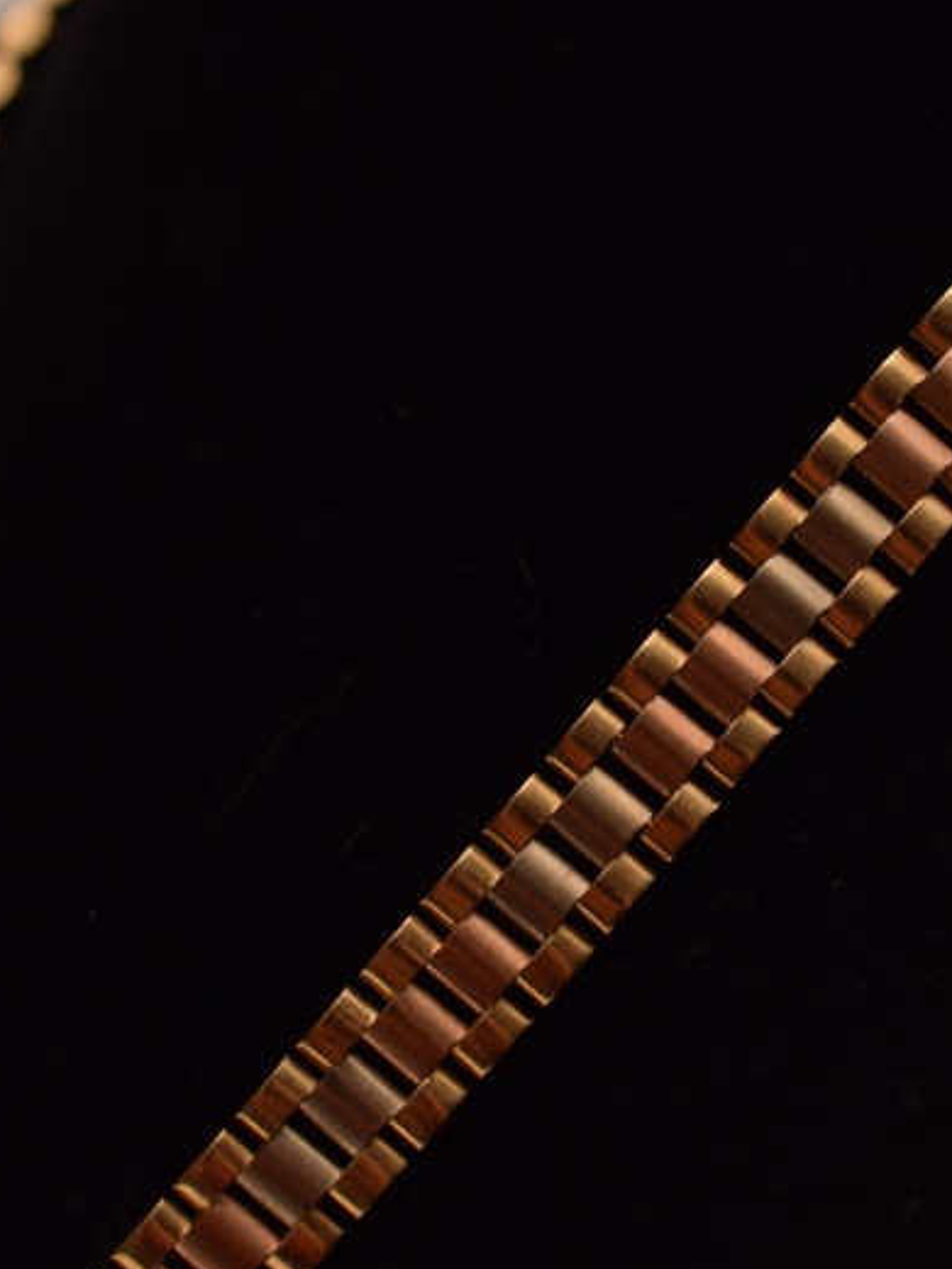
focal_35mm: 111
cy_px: 650
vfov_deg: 17.7
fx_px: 4070
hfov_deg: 13.3
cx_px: 759
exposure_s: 1/60
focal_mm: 40
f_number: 6.3
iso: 100
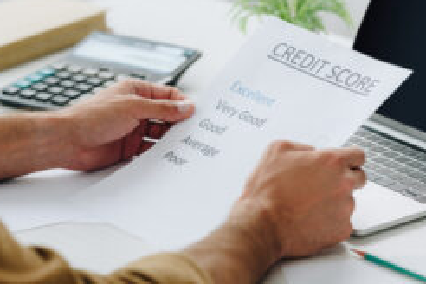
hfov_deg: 10.9
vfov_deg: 7.3
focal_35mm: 189
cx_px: 267
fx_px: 2236
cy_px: 141
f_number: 3.5
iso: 160
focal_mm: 116
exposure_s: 1/200
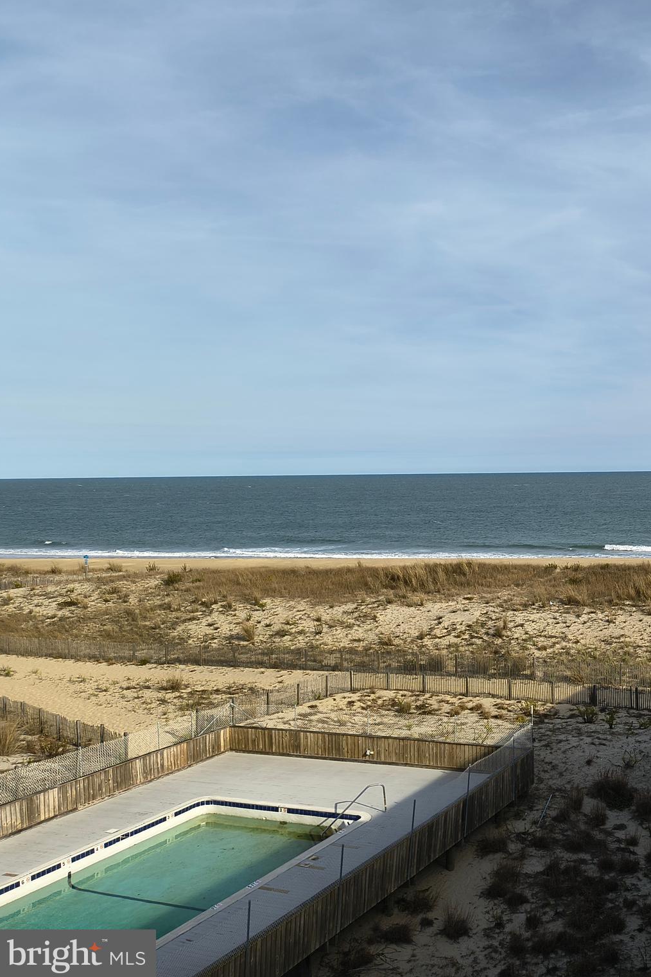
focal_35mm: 35
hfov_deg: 34.4
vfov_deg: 54.4
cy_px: 489
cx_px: 653
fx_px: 949
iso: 100
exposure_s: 1/1599
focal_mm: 4.68
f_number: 1.7
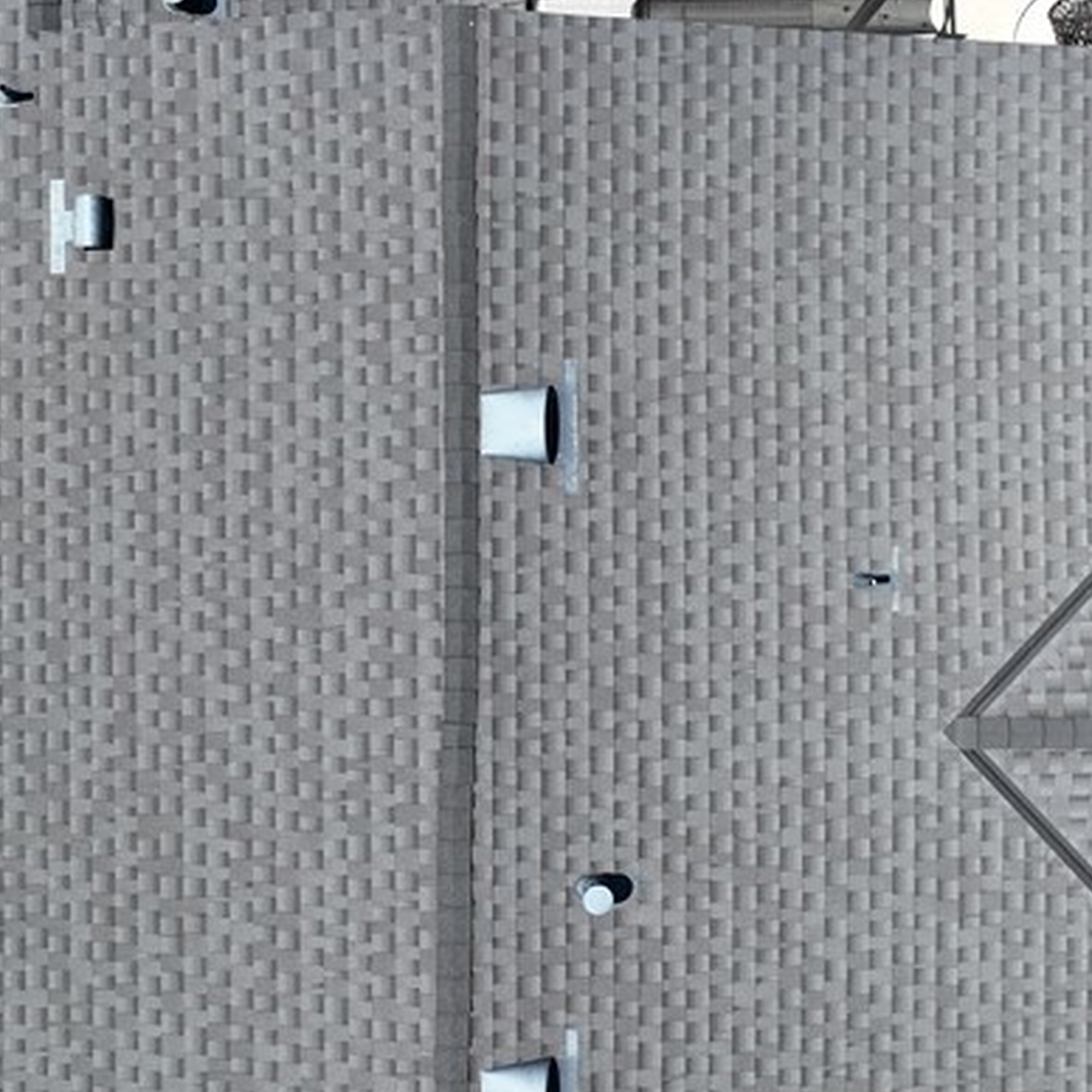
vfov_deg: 30.5
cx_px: 493
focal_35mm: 56
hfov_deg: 30.5
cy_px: 494
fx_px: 1999
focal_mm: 12.29
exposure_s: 1/2000
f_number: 2.8
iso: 110
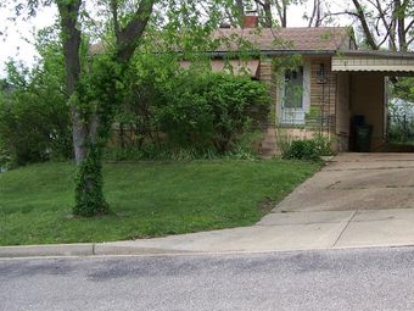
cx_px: 284
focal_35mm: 53
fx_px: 634
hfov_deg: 35.7
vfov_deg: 27.5
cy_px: 147
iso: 64
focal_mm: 5.85
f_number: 2.8
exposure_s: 1/320
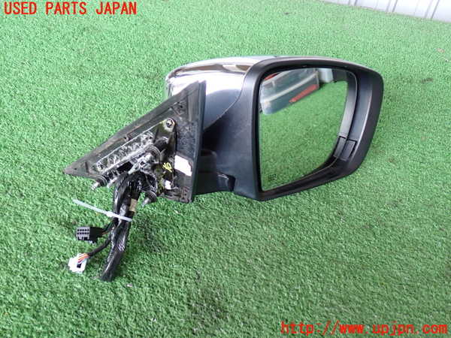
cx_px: 226
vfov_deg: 39.7
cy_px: 169
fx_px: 469
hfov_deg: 51.4
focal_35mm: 36
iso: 200
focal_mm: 6.37
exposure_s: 1/50
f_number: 2.5
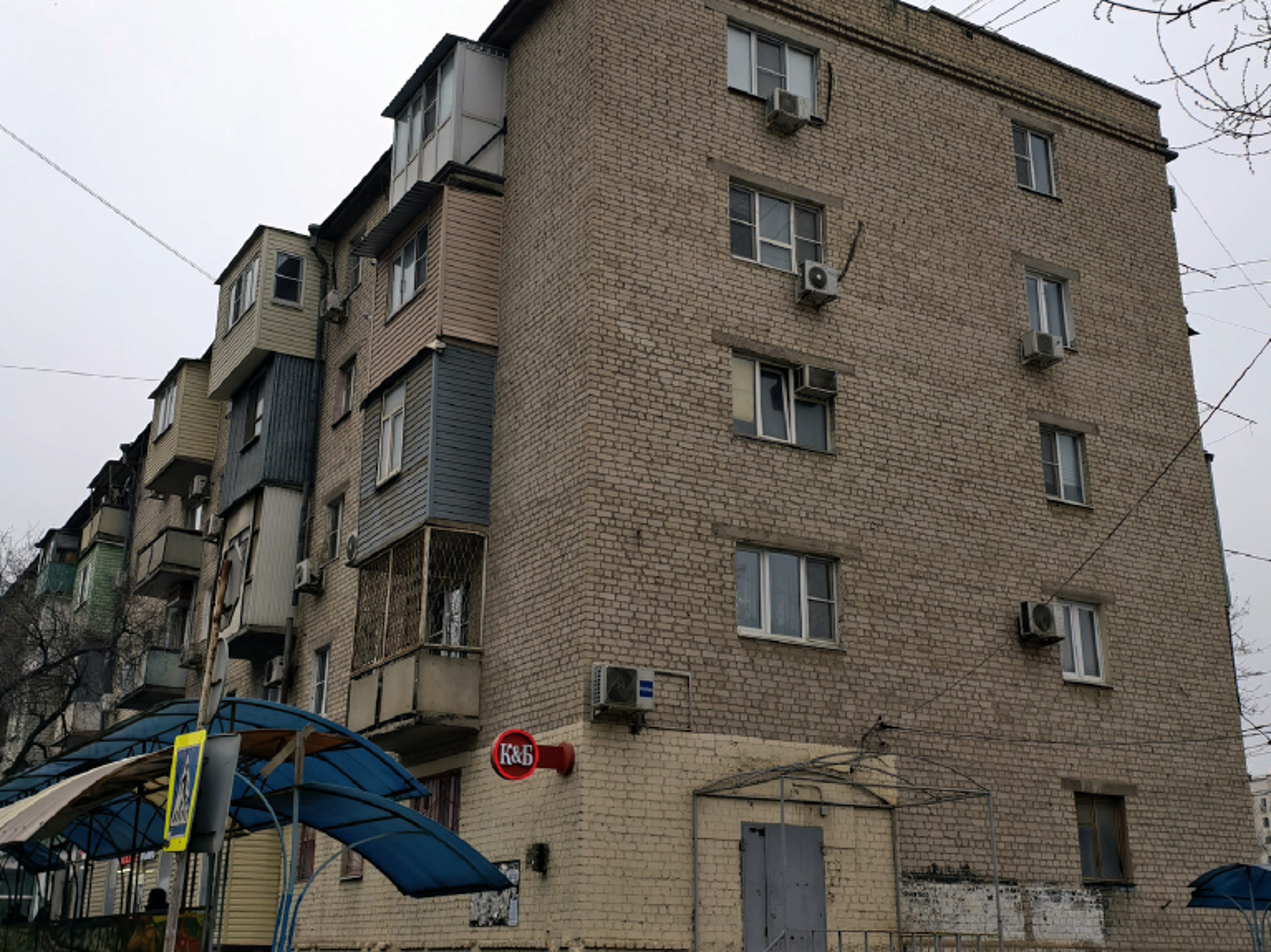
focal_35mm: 39
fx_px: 1432
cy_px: 415
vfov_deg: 36.8
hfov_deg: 47.9
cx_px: 623
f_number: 1.57
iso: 72
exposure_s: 1/1183
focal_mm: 6.54
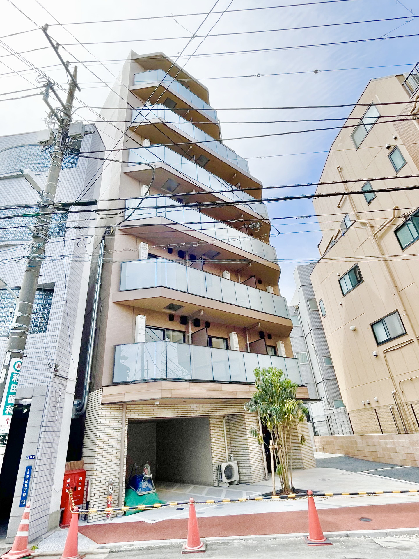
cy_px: 280
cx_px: 210
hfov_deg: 71.6
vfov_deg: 87.8
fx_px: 291
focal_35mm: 18
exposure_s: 1/505
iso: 25
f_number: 2.4
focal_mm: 1.55
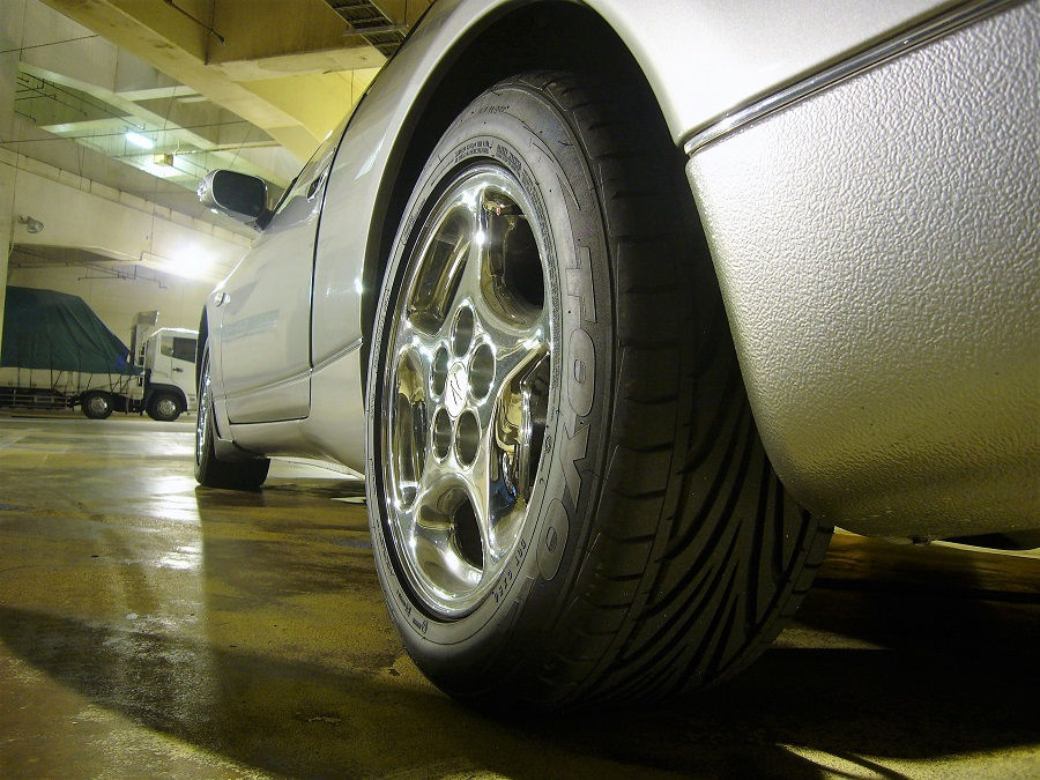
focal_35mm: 28
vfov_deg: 49.7
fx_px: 841
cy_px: 390
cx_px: 520
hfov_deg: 63.4
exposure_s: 4
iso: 80
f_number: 2.8
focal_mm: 4.6
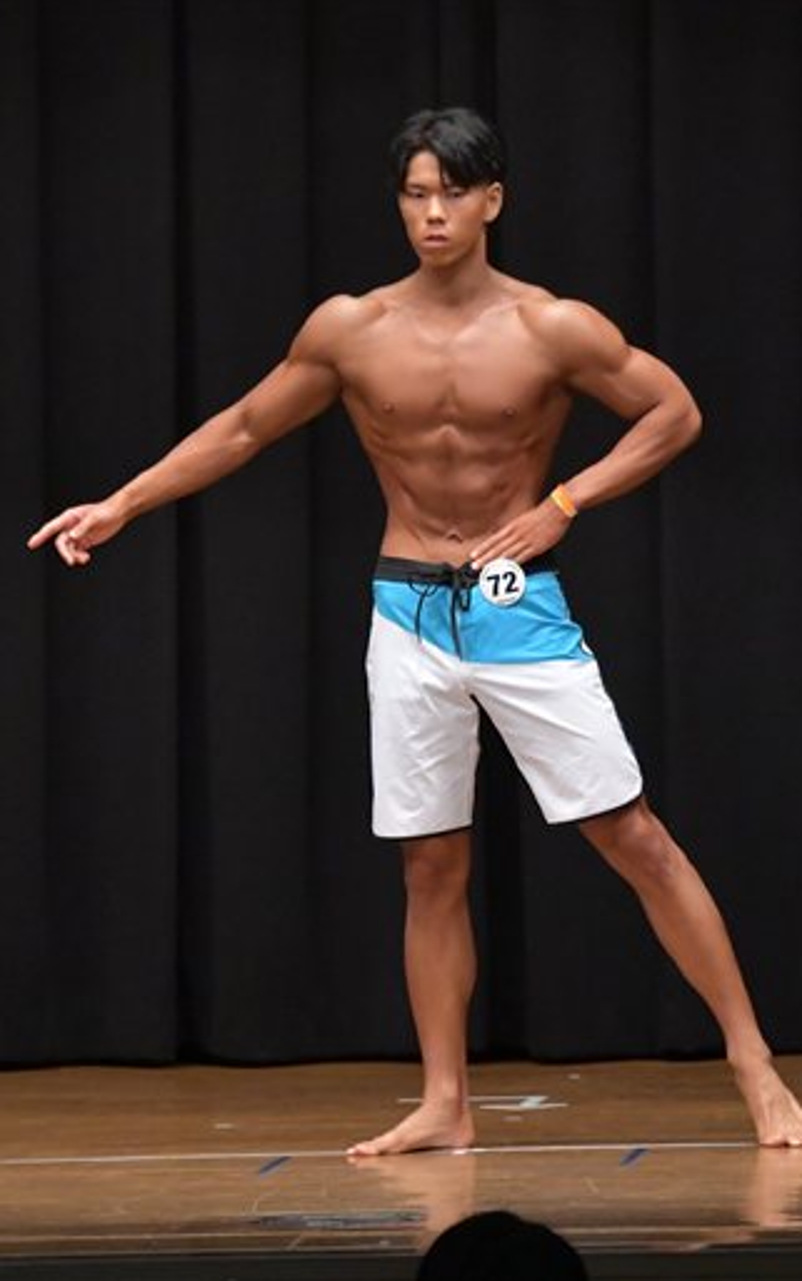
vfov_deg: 6.3
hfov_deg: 3.9
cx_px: 389
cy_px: 642
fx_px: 11671
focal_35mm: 334
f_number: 5.6
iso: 6400
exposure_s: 1/400
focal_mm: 145
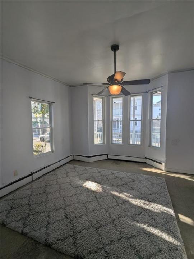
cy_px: 130
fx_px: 120
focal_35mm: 16
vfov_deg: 94.5
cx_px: 97
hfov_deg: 78.1
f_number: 2.2
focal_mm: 2.35
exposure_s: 1/149
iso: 46
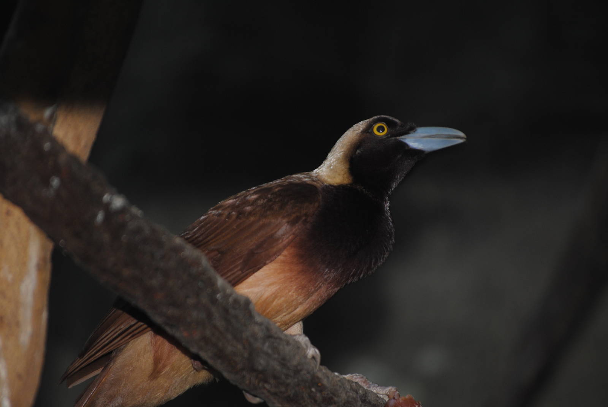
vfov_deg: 4.6
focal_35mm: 300
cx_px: 304
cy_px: 204
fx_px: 5073
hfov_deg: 6.9
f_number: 5.6
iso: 200
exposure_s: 1/60
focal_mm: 200
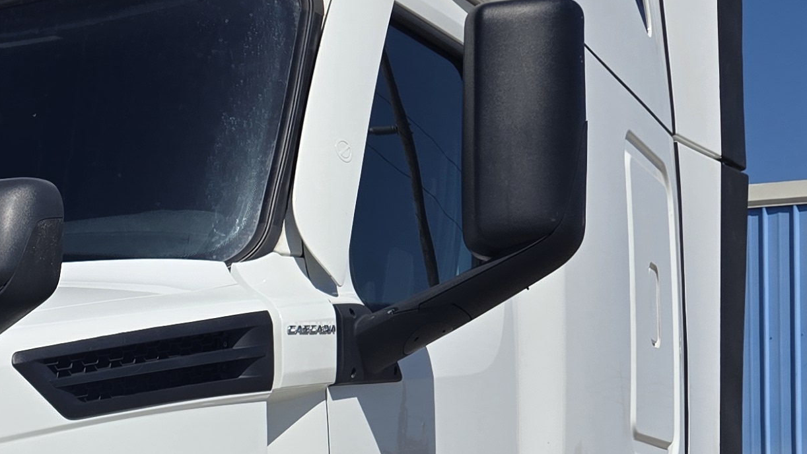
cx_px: -208
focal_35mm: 82
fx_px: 1755
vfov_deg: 14.0
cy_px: 644
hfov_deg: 23.3
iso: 25
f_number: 1.8
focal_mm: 5.4
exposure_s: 1/3737
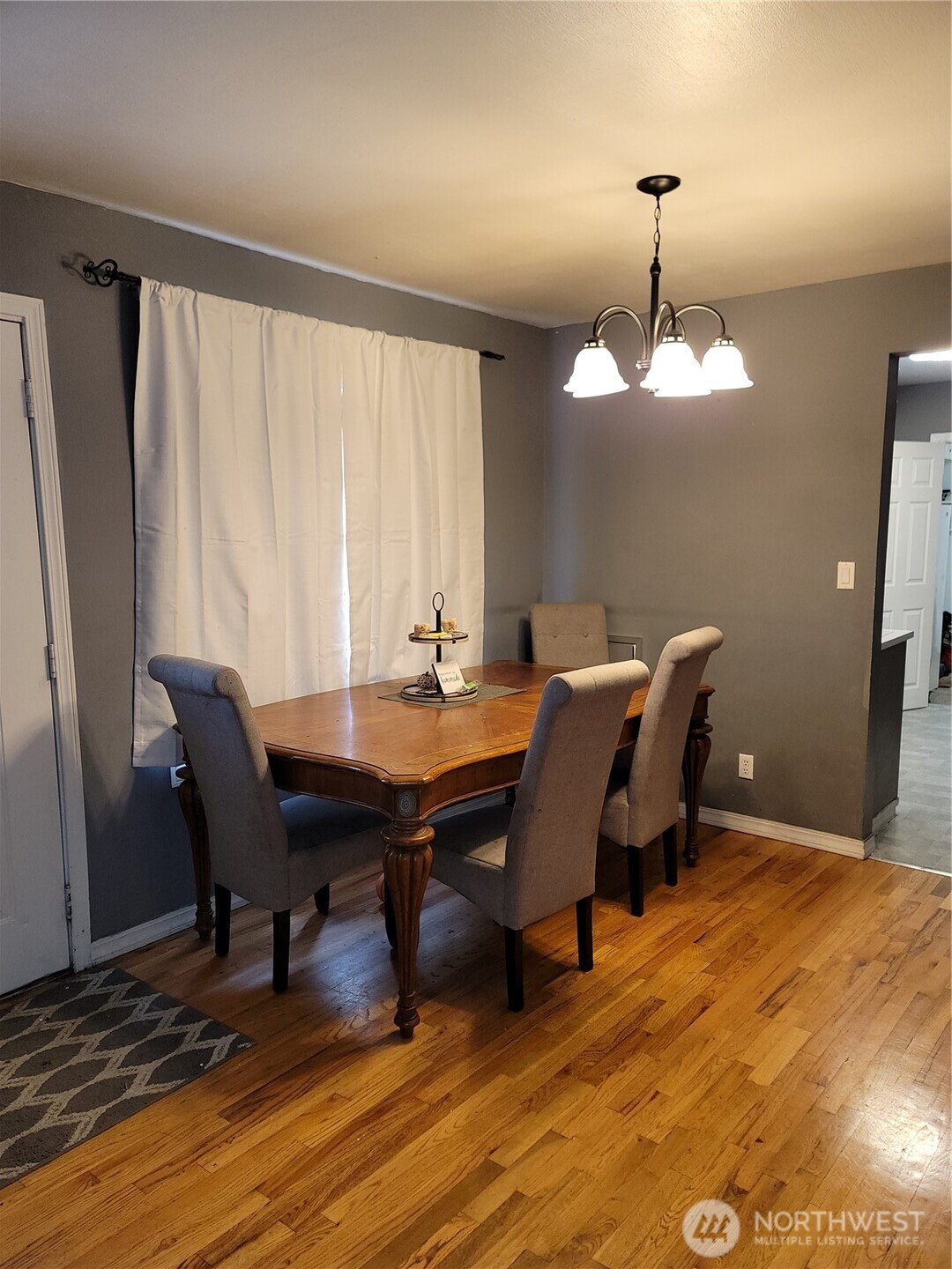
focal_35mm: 25
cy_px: 634
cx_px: 476
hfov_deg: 54.9
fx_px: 917
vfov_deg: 69.4
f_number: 1.8
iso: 100
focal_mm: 7
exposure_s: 1/30
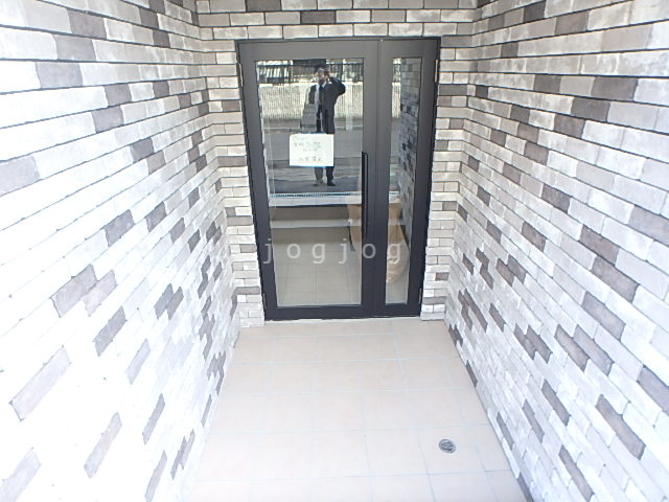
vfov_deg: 63.4
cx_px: 334
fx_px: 406
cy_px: 251
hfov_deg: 79.0
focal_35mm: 21
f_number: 3.5
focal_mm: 3.7
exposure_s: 1/40
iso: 200
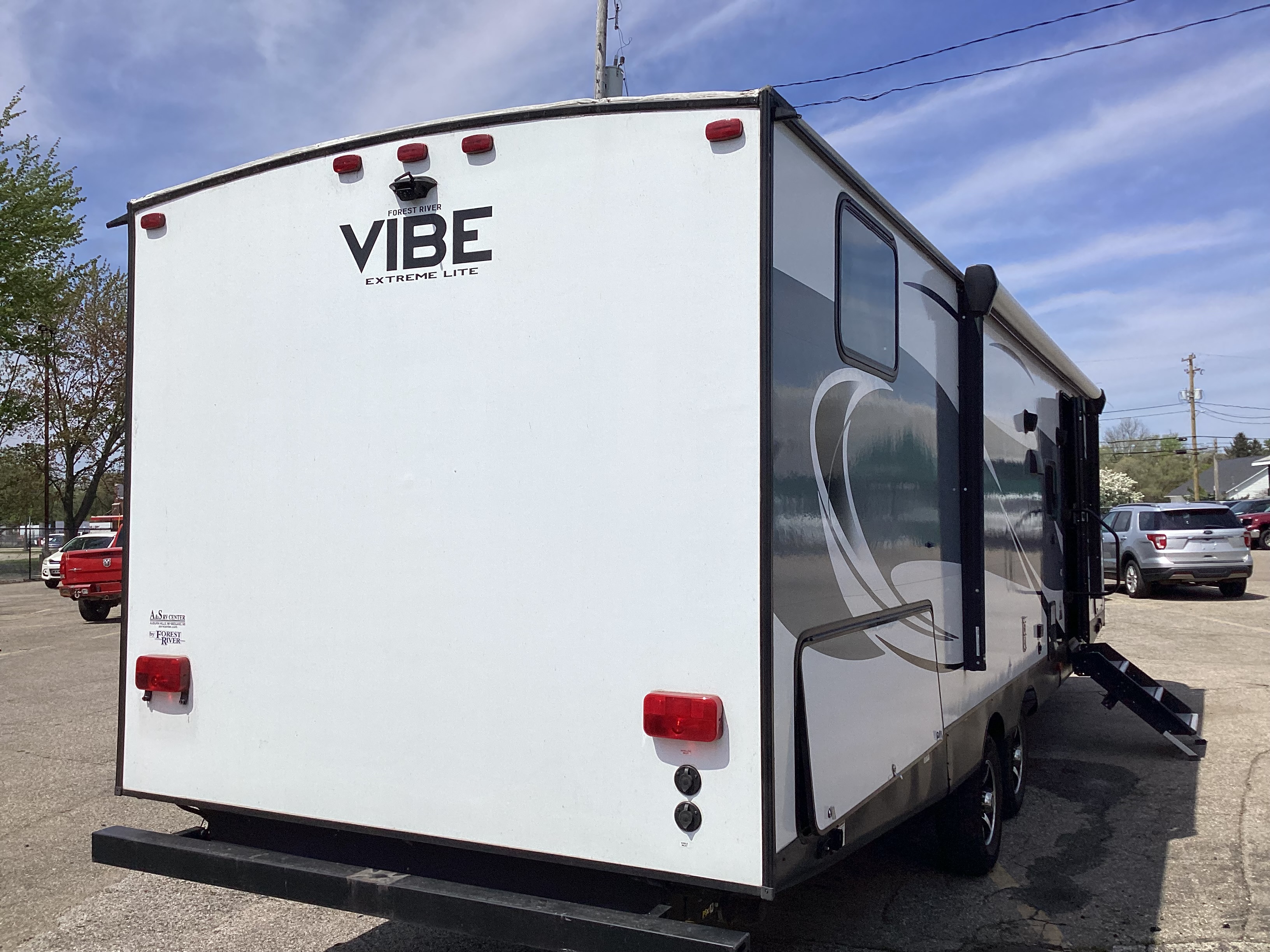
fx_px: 1137
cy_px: 476
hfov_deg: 58.4
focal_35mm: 31
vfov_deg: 45.4
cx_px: 635
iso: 25
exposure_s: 1/3401
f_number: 2.4
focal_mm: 3.3
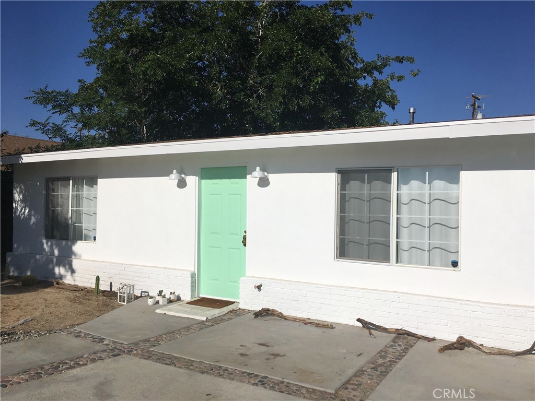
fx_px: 448
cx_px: 268
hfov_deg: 61.7
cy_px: 200
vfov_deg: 48.2
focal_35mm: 29
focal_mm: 4.15
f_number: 2.2
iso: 25
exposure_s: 1/5917
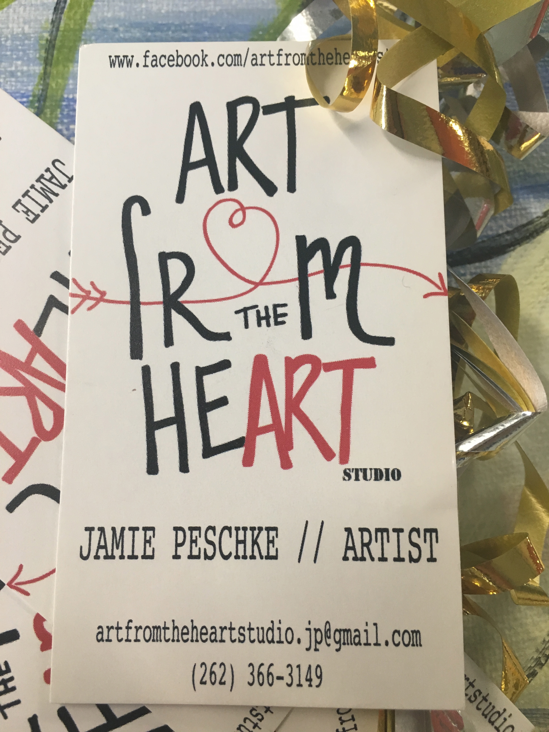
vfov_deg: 61.7
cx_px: 274
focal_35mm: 29
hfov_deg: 48.2
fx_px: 613
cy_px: 366
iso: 80
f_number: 2.2
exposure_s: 1/30
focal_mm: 4.15
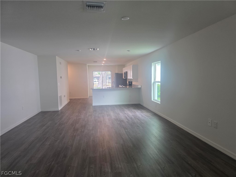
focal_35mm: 23
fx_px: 157
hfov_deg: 73.9
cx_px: 118
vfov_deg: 58.9
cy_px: 88
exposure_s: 1/120
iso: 200
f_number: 1.7
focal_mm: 6.3
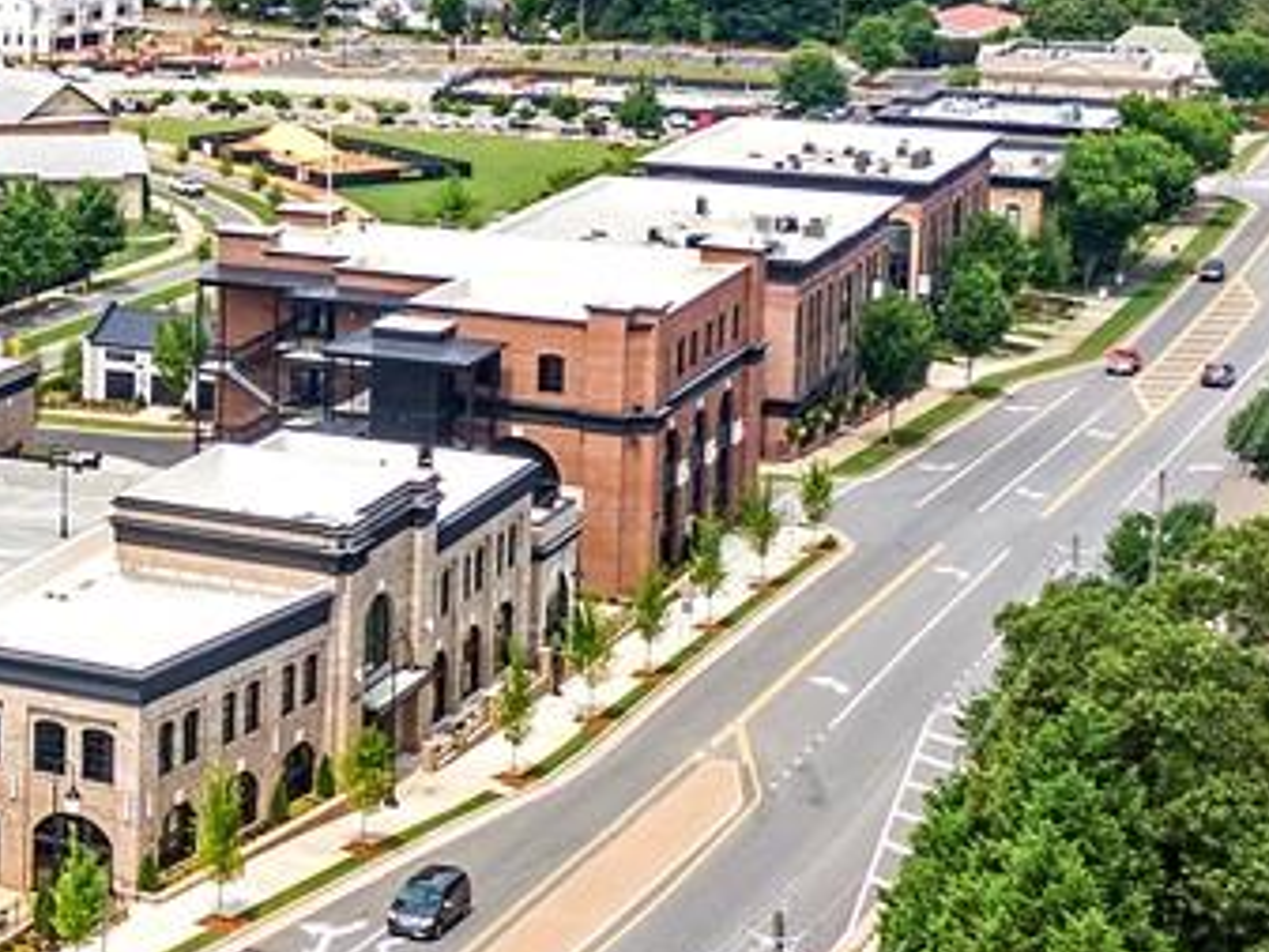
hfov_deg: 20.1
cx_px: -463
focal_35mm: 88
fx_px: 3227
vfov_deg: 16.7
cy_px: 269
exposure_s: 1/1000
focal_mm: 5.11
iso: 100
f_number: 3
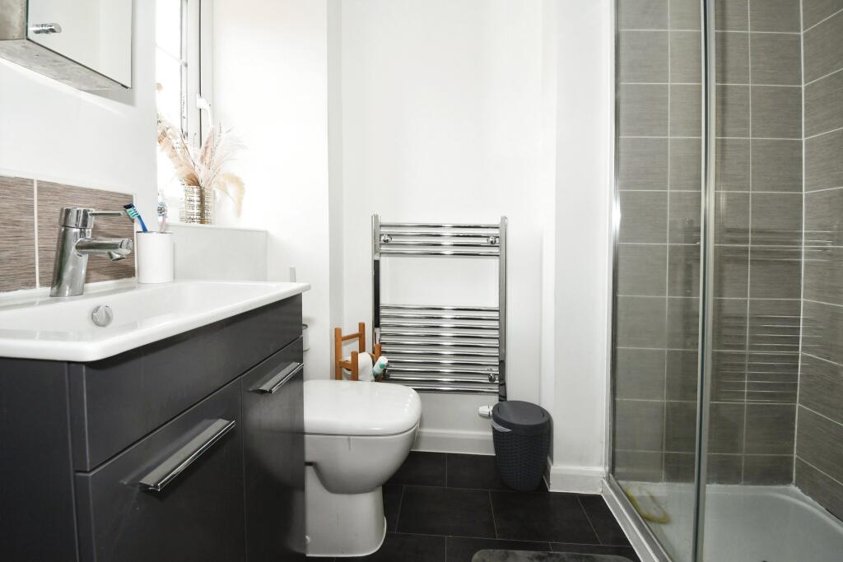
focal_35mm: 15
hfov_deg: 100.4
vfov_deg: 77.3
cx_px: 422
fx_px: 351
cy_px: 281
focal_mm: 10
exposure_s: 1/60
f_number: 7.1
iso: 800
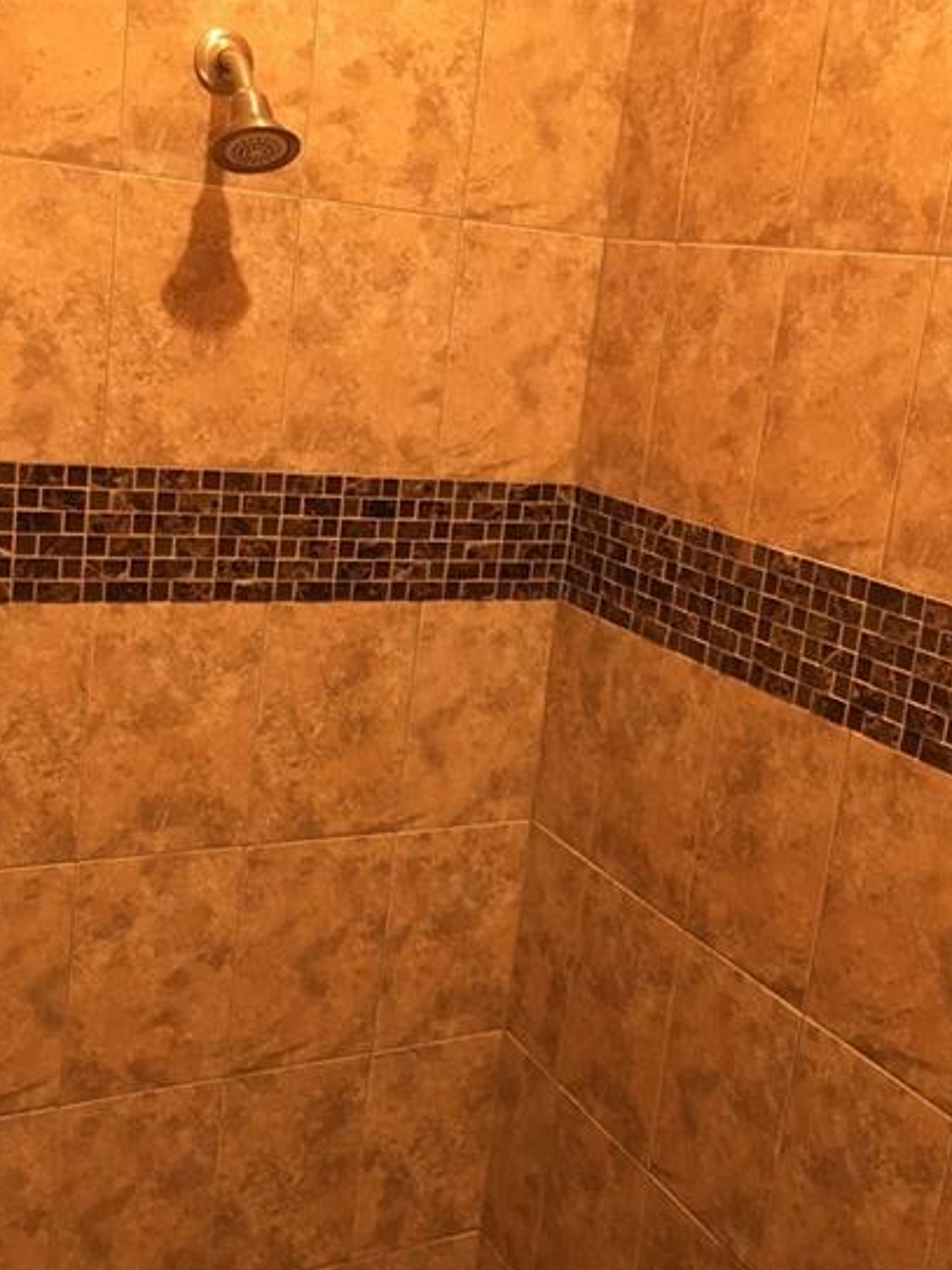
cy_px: 610
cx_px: 435
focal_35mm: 41
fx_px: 1504
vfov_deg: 45.8
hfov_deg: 35.1
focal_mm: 4.15
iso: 200
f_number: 2.2
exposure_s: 1/20
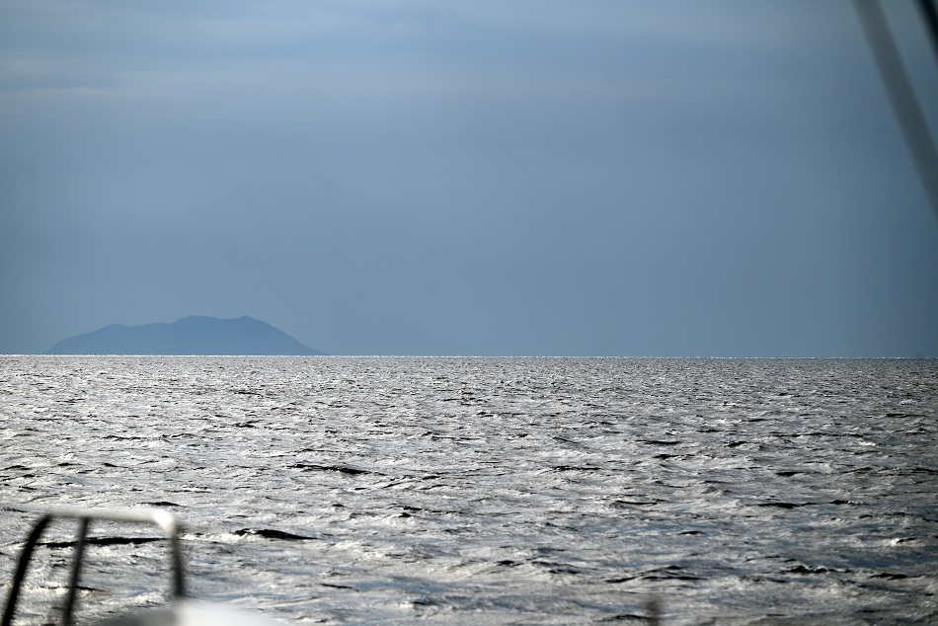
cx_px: 469
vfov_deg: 9.5
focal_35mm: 145
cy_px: 313
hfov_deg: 14.1
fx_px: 3779
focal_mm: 145
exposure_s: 1/1000
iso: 100
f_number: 5.6
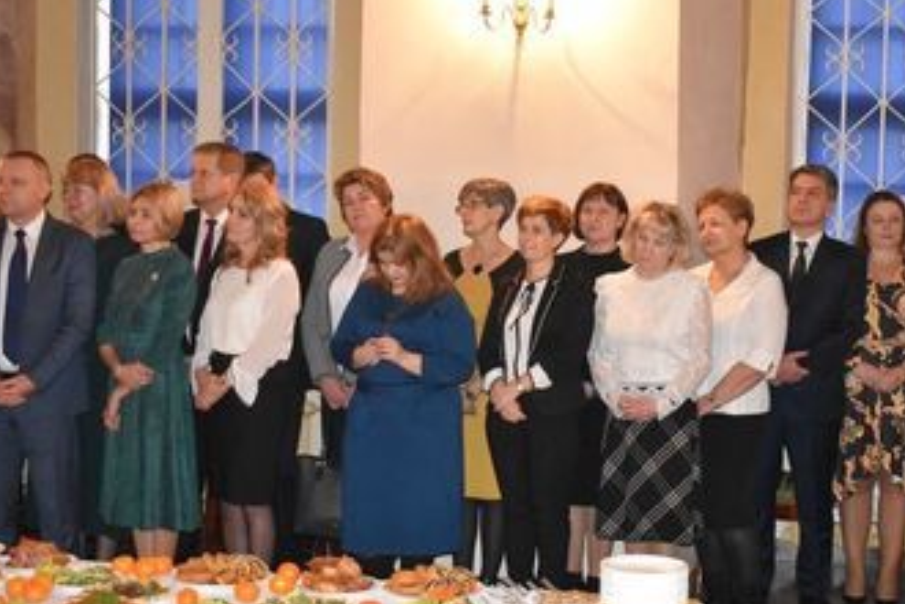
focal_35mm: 65
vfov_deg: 20.9
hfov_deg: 30.9
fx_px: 1634
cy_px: 338
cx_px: 496
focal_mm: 34
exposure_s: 1/60
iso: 4000
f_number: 4.5
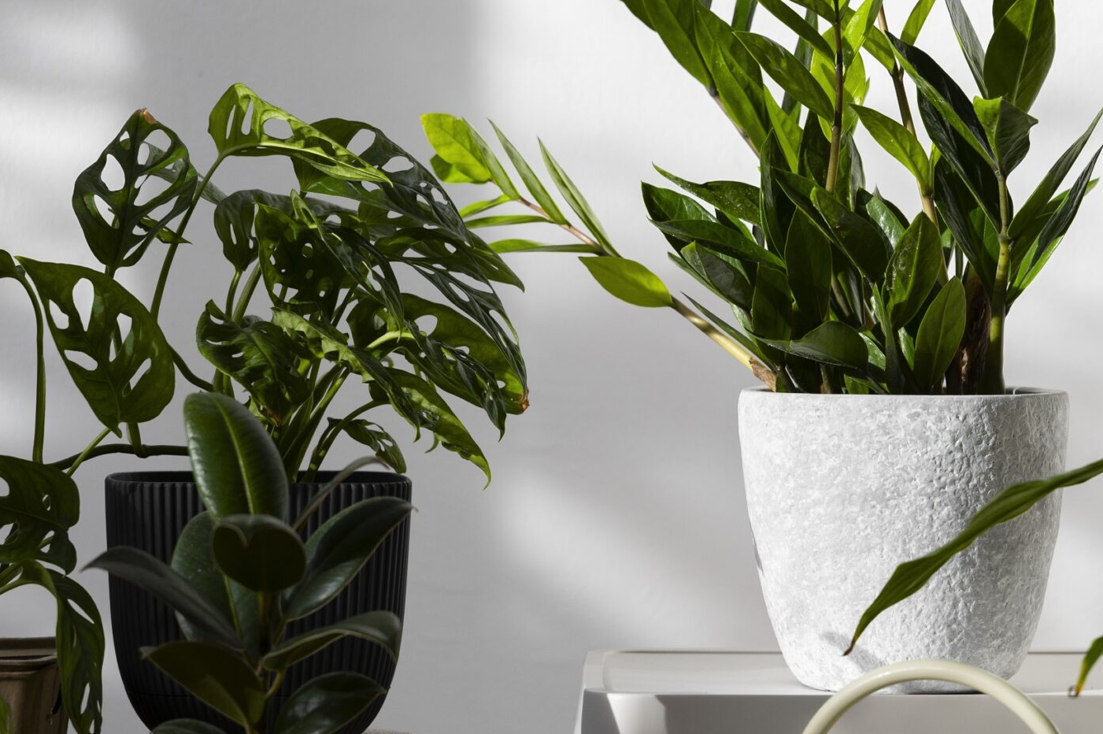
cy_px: 273
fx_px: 4194
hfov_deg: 15.0
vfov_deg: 10.0
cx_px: 644
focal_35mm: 137
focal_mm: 75
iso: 640
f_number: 4.5
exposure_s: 1/800
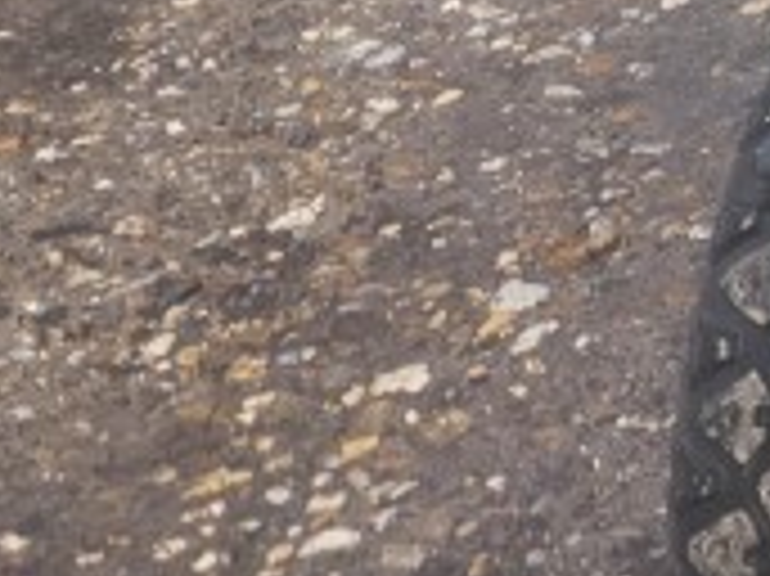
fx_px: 3068
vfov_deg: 10.0
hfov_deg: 10.9
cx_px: 2125
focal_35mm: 138
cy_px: -558
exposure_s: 1/238
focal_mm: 5.4
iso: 40
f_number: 1.8
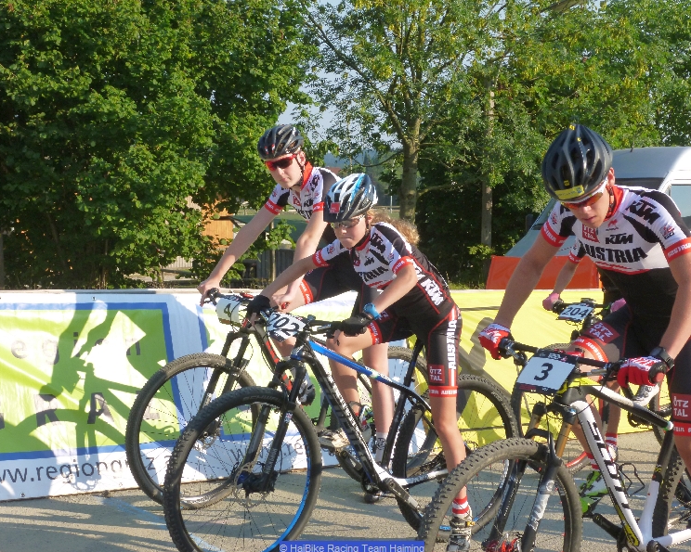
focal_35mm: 63
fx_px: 1288
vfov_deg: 24.2
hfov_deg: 30.0
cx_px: 352
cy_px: 276
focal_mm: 10.7
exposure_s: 1/320
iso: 160
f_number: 4.3
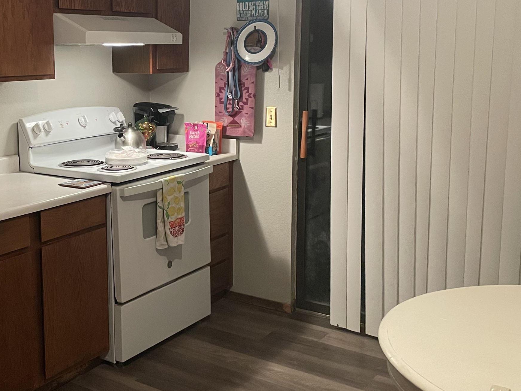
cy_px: 147
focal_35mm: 46
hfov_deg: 40.1
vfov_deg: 31.4
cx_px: 129
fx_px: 692
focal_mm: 4.2
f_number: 1.6
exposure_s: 1/30
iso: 500
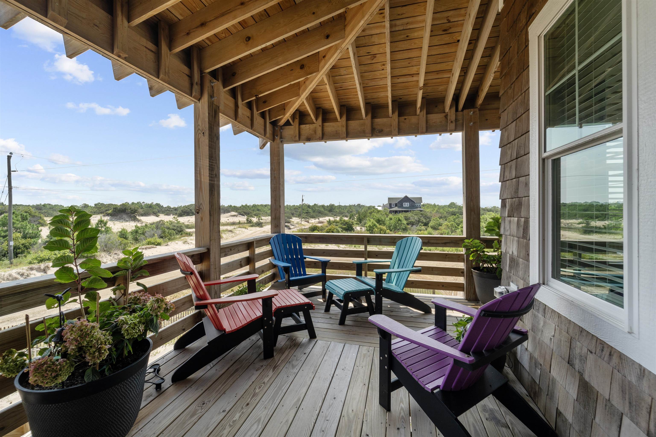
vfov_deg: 81.2
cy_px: 218
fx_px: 255
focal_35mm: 14
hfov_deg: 104.3
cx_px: 328
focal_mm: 14
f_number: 8
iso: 100
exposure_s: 1/250
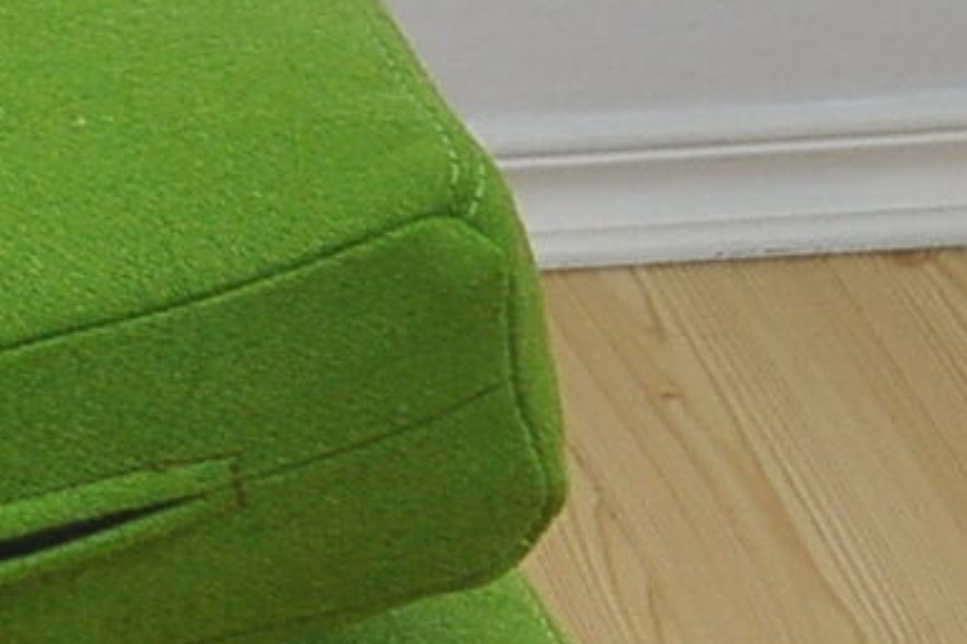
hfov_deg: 7.8
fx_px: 6873
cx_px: -846
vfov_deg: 5.3
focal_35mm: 256
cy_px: 1184
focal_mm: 34
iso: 400
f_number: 7.1
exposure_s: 1/60
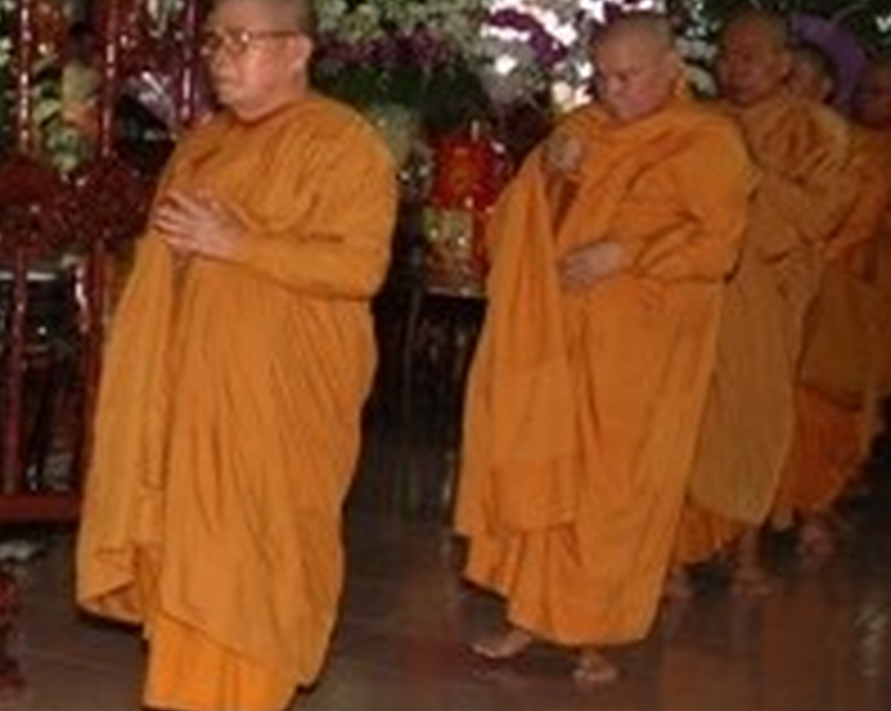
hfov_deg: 19.9
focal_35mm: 82
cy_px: 410
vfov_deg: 18.7
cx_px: -477
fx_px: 2160
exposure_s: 1/60
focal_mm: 18
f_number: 4
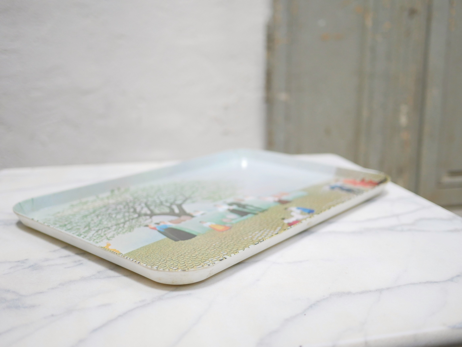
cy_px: 174
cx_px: 231
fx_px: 534
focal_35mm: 40
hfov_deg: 46.8
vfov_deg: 36.0
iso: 800
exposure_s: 1/60
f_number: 1.7
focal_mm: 20
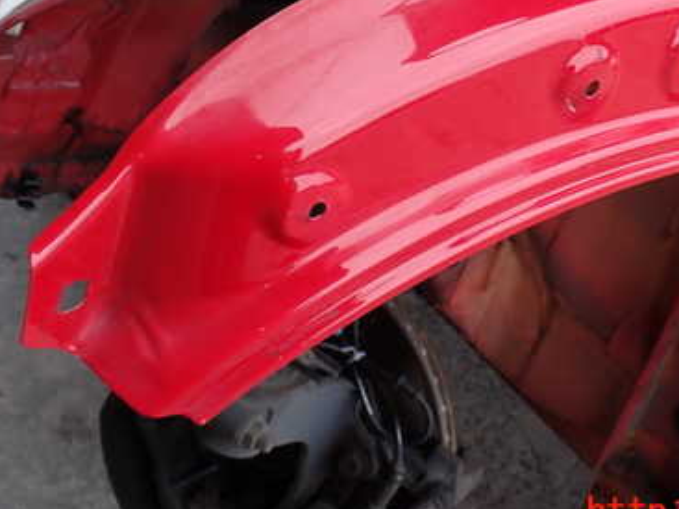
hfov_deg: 28.8
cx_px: 450
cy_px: 120
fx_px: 1314
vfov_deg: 21.7
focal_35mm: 67
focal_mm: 7.31
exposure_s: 1/100
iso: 100
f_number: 4
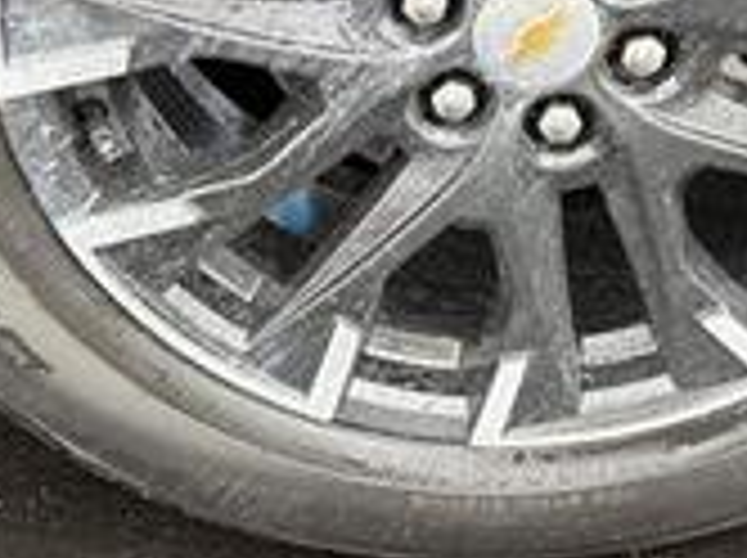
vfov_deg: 19.5
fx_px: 1573
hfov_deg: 26.5
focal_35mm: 73
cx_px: 531
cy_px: 4
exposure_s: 1/121
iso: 80
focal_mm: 6.76
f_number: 1.78
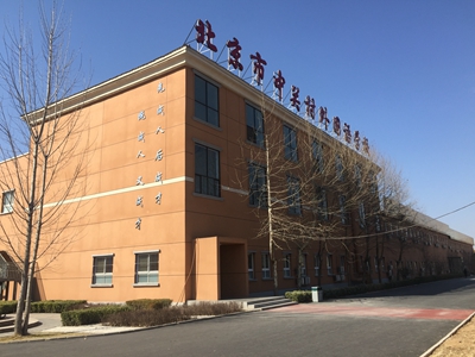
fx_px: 398
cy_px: 178
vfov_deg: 48.2
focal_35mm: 29
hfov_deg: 61.7
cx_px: 238
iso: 32
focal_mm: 4.15
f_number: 2.2
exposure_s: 1/1582
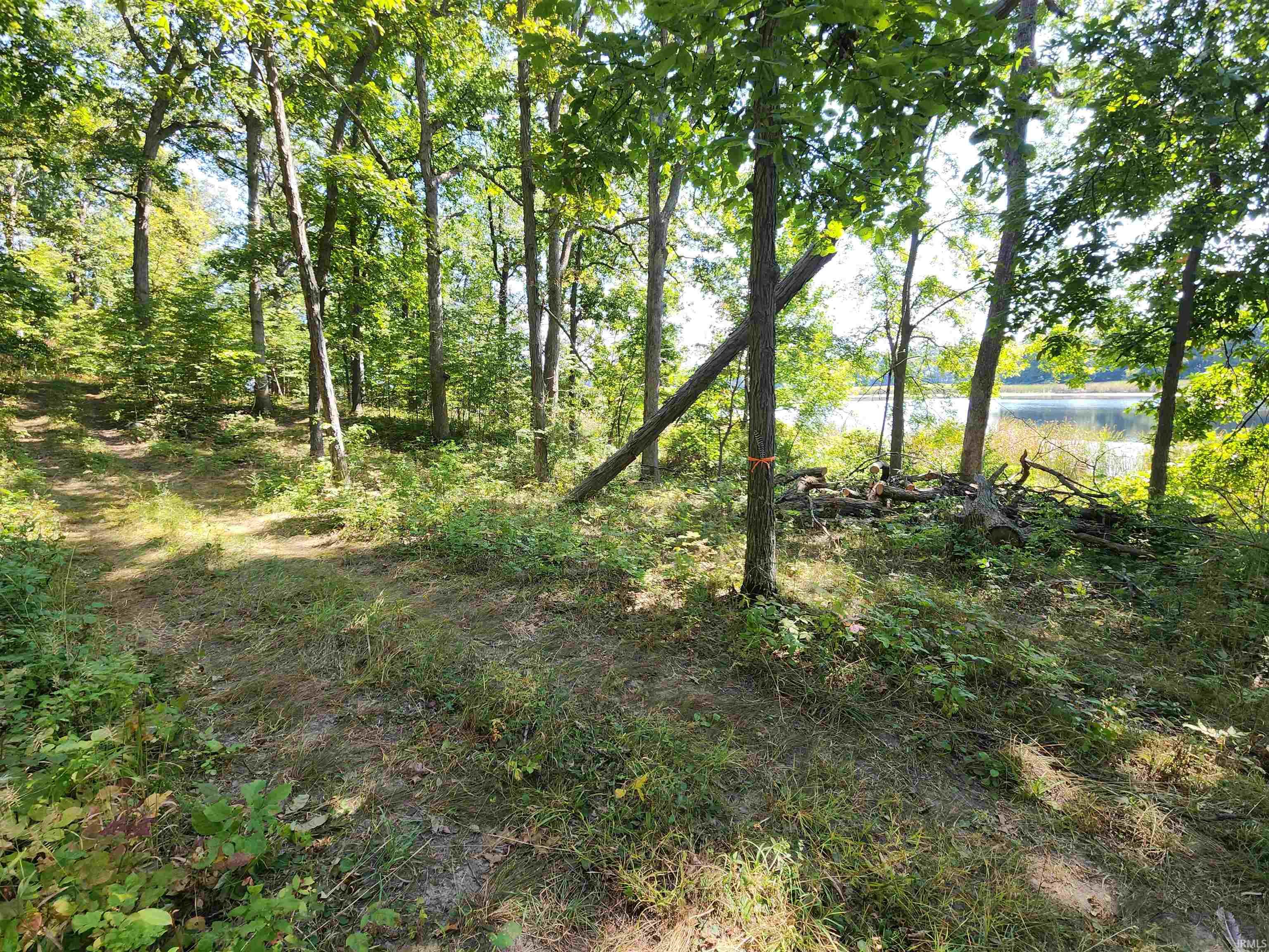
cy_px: 476
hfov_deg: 106.2
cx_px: 634
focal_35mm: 13
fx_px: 477
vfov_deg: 89.9
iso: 50
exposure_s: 1/175
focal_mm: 2.2
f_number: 2.2
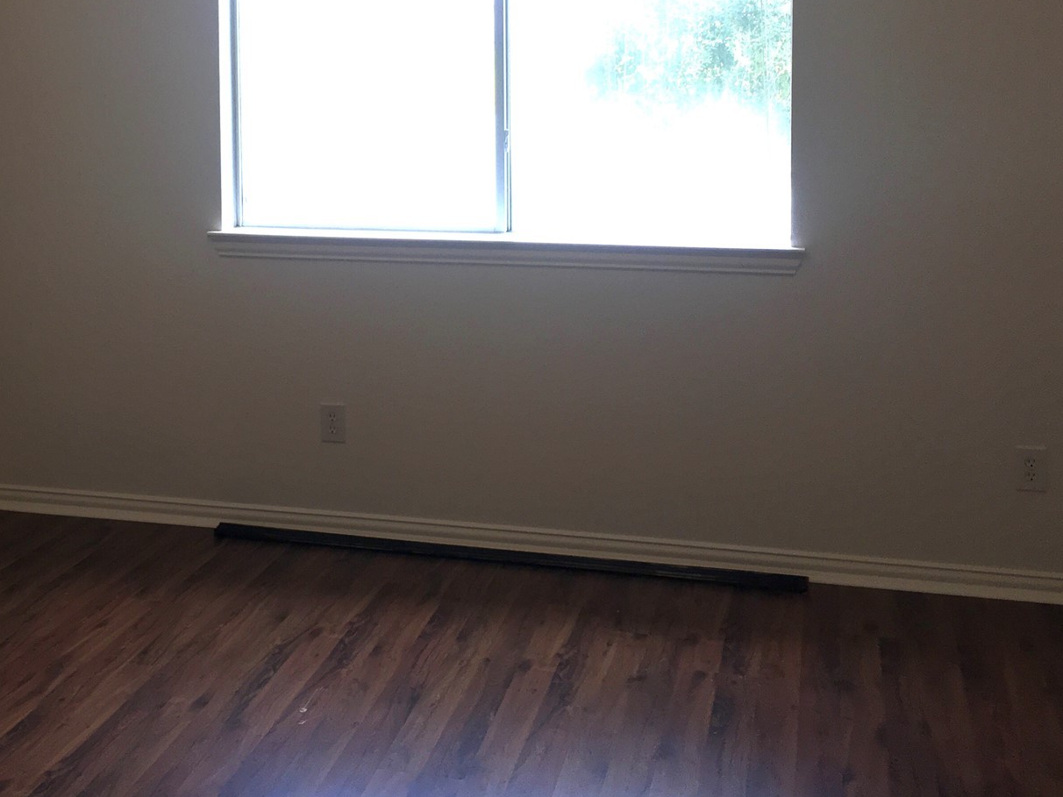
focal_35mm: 49
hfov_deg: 38.5
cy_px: 132
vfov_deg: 28.9
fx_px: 1505
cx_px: 364
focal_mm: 4.15
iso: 40
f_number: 2.2
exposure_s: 1/120
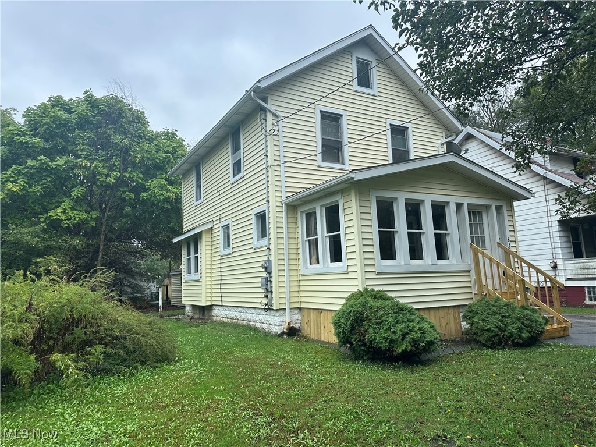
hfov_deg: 71.6
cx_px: 298
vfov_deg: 56.8
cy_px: 224
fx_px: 413
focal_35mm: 24
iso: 80
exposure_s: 1/1393
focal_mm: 6.86
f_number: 1.78
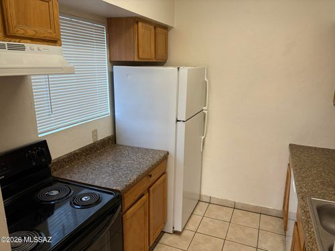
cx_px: 168
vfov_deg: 53.1
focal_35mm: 26
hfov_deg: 67.3
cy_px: 126
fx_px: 252
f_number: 1.6
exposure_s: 1/60
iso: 320
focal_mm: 5.96
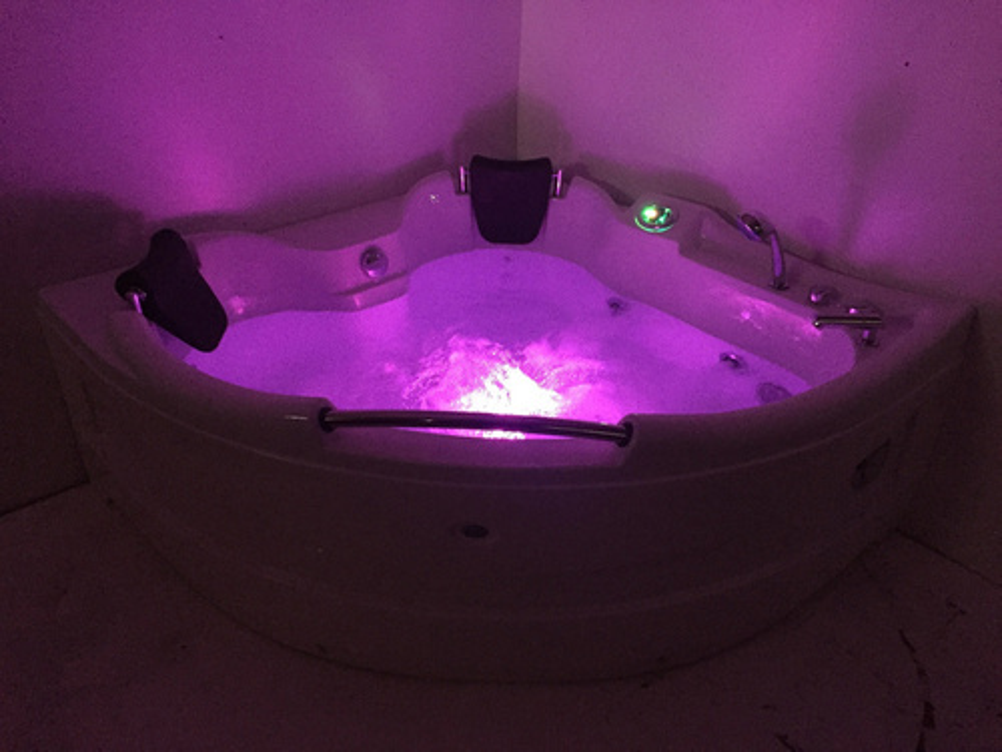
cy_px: 376
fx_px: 839
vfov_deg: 48.2
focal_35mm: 29
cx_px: 501
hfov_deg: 61.7
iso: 800
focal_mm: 4.15
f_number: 2.2
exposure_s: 1/17
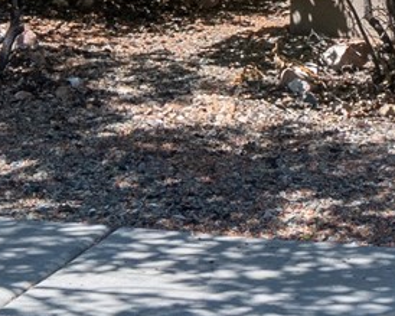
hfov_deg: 9.6
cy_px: -302
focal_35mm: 201
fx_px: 2349
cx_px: 113
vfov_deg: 7.4
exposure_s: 1/320
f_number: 9
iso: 400
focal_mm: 18
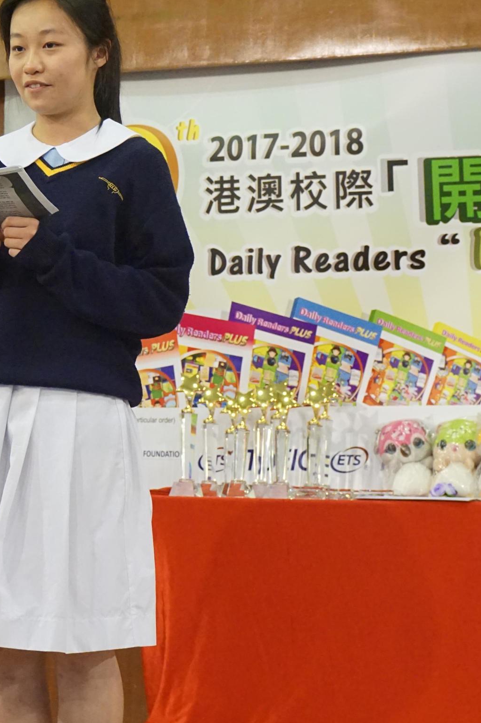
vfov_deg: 16.9
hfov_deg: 11.3
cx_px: 123
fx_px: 2426
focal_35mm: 121
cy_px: 334
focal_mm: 42
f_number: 5.6
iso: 3200
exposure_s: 1/80
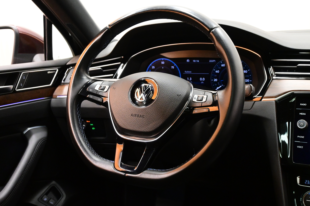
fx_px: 394
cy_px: 103
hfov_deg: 43.0
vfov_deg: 29.4
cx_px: 155
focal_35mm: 46
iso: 5600
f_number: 5.6
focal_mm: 30.5
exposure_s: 1/50
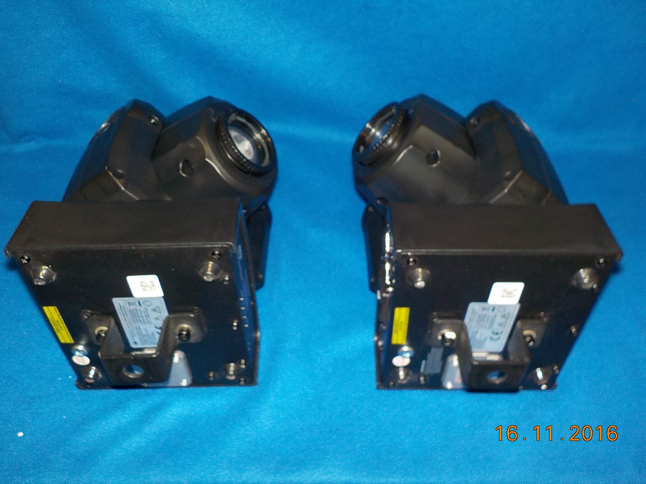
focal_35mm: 30
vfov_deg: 46.8
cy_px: 242
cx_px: 323
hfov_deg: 60.0
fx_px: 560
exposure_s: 1/30
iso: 200
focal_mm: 4.1
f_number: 3.3
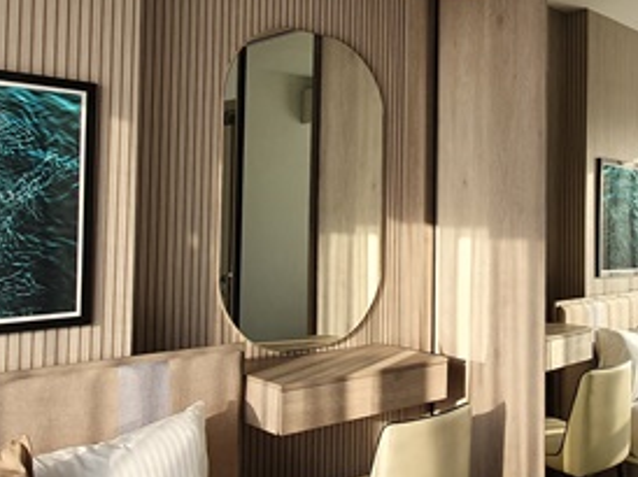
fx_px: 700
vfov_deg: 37.5
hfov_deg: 48.0
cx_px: 438
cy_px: 193
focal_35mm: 38
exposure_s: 1/100
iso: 50
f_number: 2.2
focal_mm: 1.8
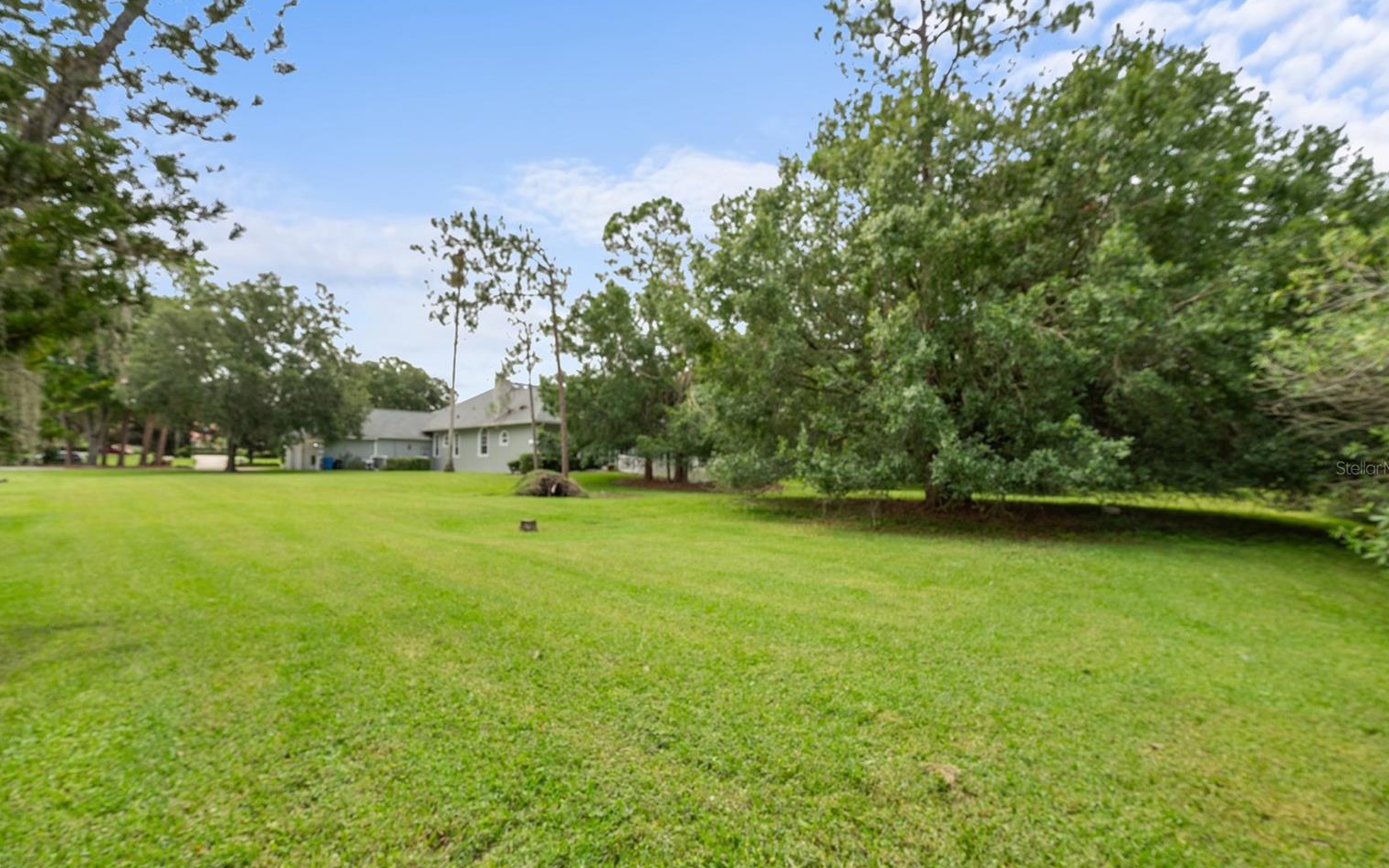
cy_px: 468
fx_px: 568
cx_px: 687
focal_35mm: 15
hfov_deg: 101.5
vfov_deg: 74.7
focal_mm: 14
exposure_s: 1/320
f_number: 6.3
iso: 250
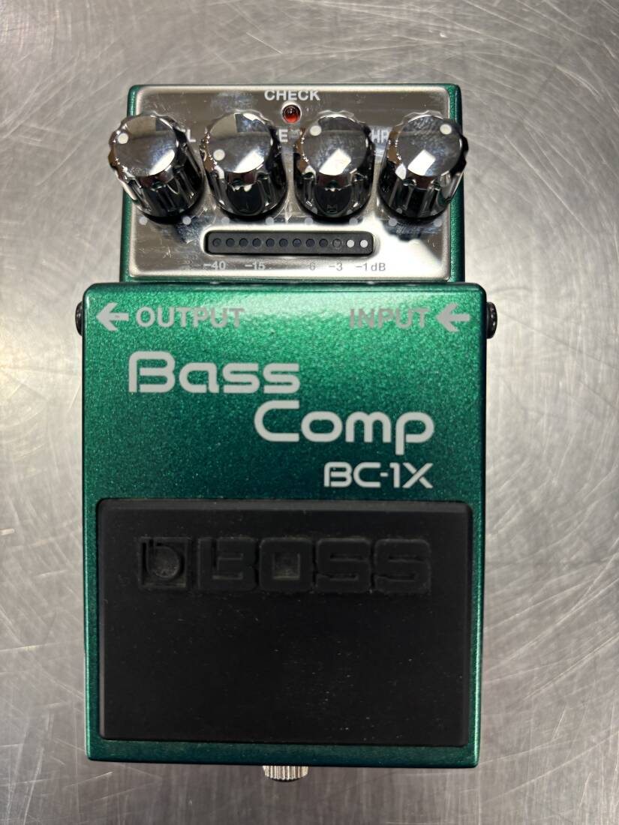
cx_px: 310
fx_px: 620
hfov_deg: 53.1
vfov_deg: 67.3
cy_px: 412
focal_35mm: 26
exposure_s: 1/60
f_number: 1.6
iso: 125
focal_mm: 5.96
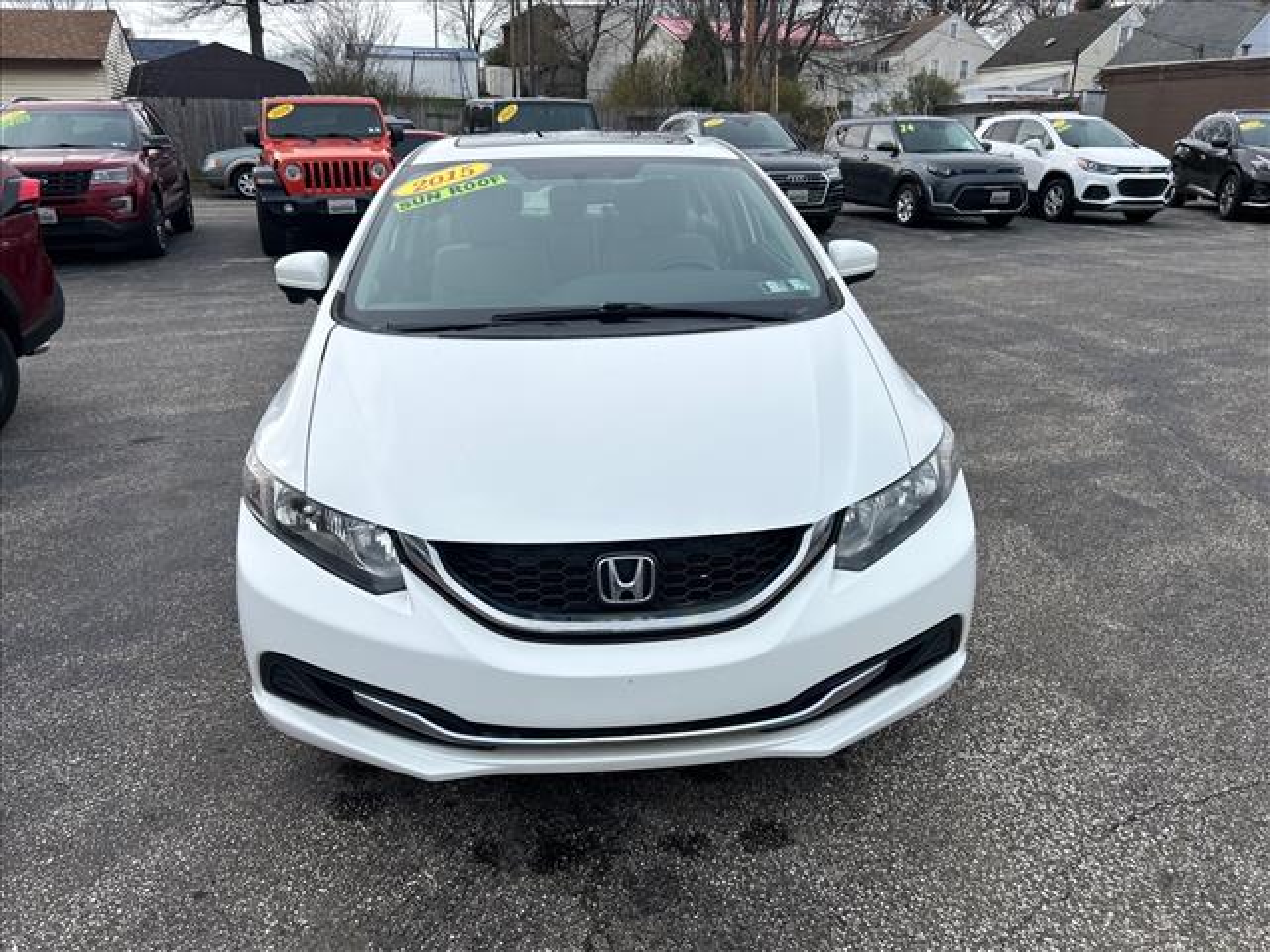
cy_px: 476
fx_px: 954
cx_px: 635
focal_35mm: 26
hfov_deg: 67.3
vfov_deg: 53.1
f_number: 1.5
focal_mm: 5.7
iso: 50
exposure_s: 1/3968
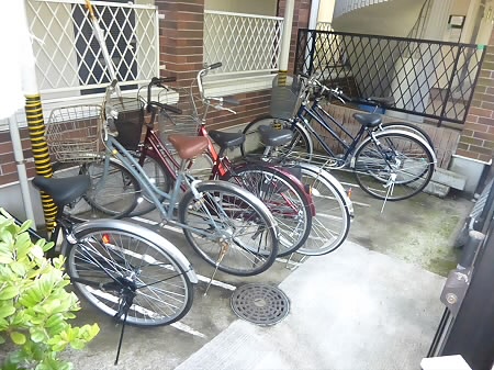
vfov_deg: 54.8
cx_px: 247
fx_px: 357
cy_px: 185
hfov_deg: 69.4
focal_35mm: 25
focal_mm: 4.5
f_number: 3.1
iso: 1600
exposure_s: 1/500
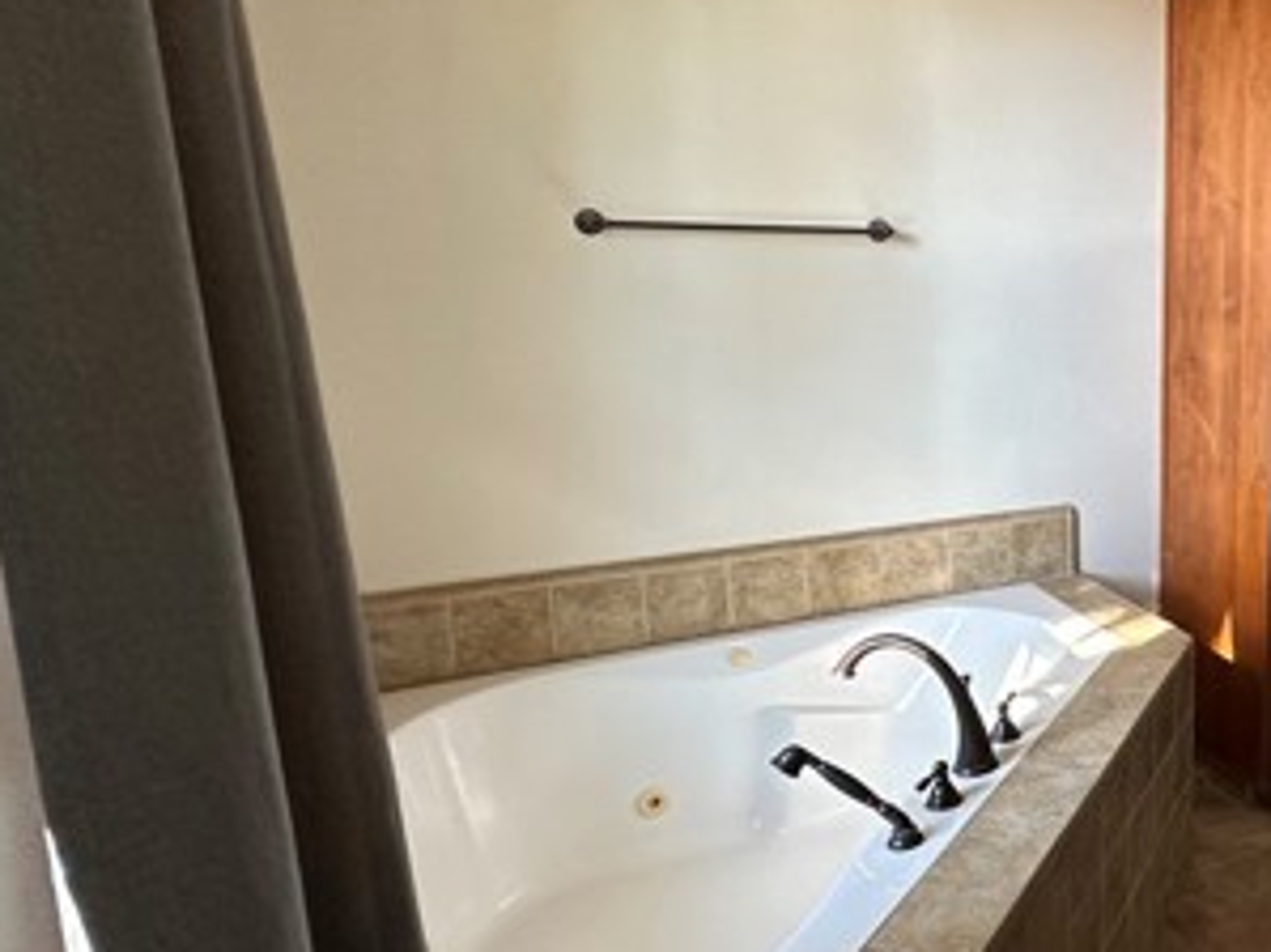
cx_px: 1275
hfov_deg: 49.0
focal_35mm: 30
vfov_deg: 46.7
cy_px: 421
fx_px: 1101
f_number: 2.2
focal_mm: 2.22
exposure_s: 1/99
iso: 200
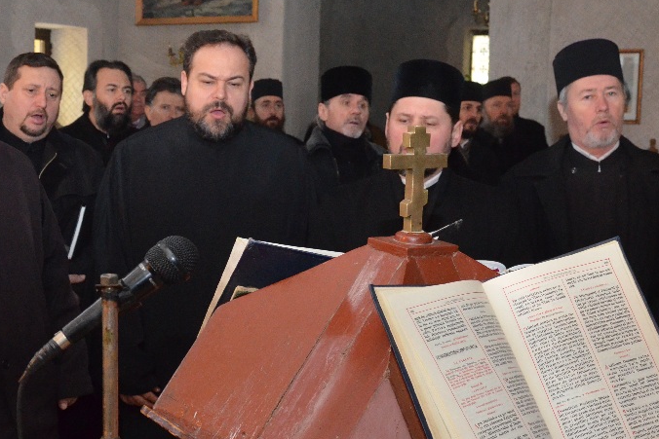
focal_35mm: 56
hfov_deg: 35.3
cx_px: 217
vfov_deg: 24.3
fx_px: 1023
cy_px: 223
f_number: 4
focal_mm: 21
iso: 3200
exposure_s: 1/60
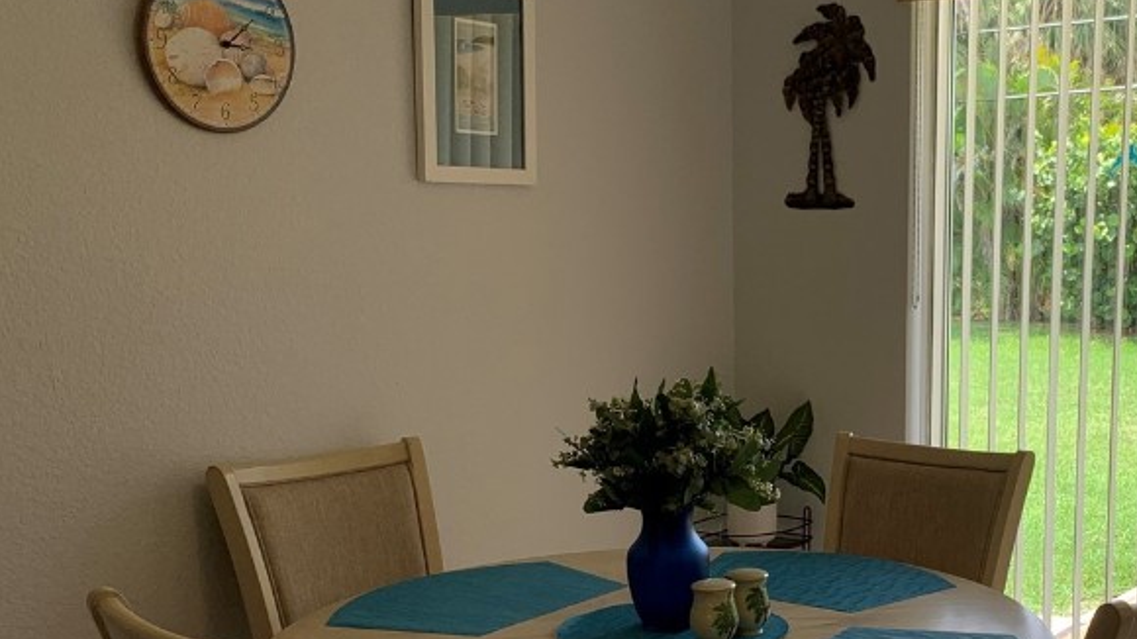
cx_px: 894
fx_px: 1507
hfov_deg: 39.8
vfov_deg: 23.8
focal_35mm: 50
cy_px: 429
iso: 25
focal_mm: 4.25
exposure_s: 1/320
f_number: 1.8
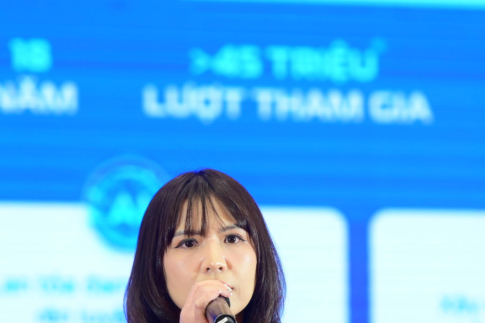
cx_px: 208
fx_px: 5455
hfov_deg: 5.1
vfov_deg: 3.4
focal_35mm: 405
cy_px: 280
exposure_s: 1/200
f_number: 2.8
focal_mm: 165
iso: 1000
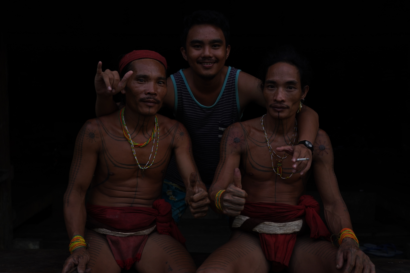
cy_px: 136
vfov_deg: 31.9
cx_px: 205
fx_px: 478
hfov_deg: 46.4
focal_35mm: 42
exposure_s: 1/200
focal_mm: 42
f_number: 4
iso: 640
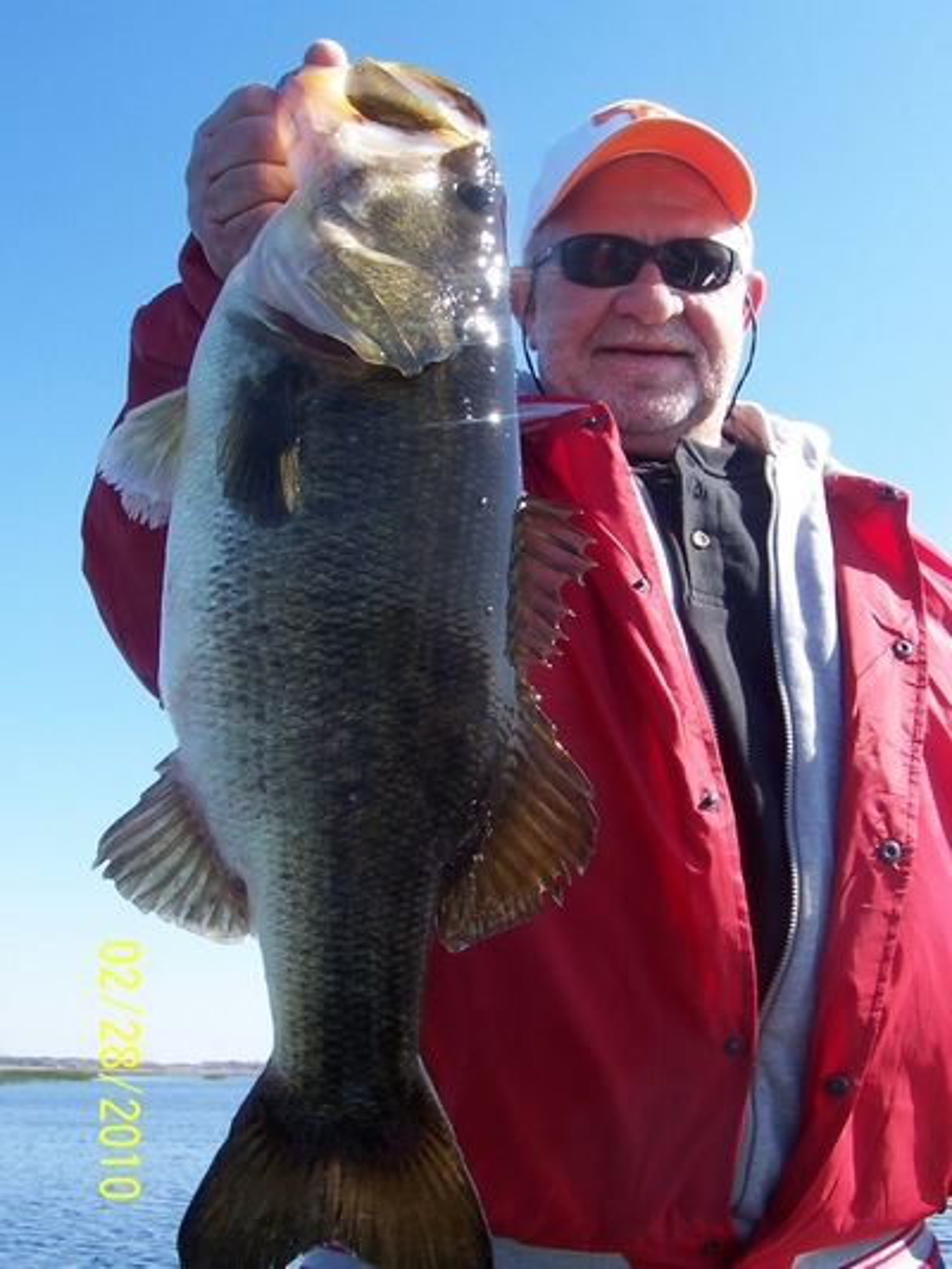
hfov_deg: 38.7
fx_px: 1356
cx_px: 476
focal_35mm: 37
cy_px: 634
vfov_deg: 50.1
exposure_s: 1/250
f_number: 5.6
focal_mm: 5.6
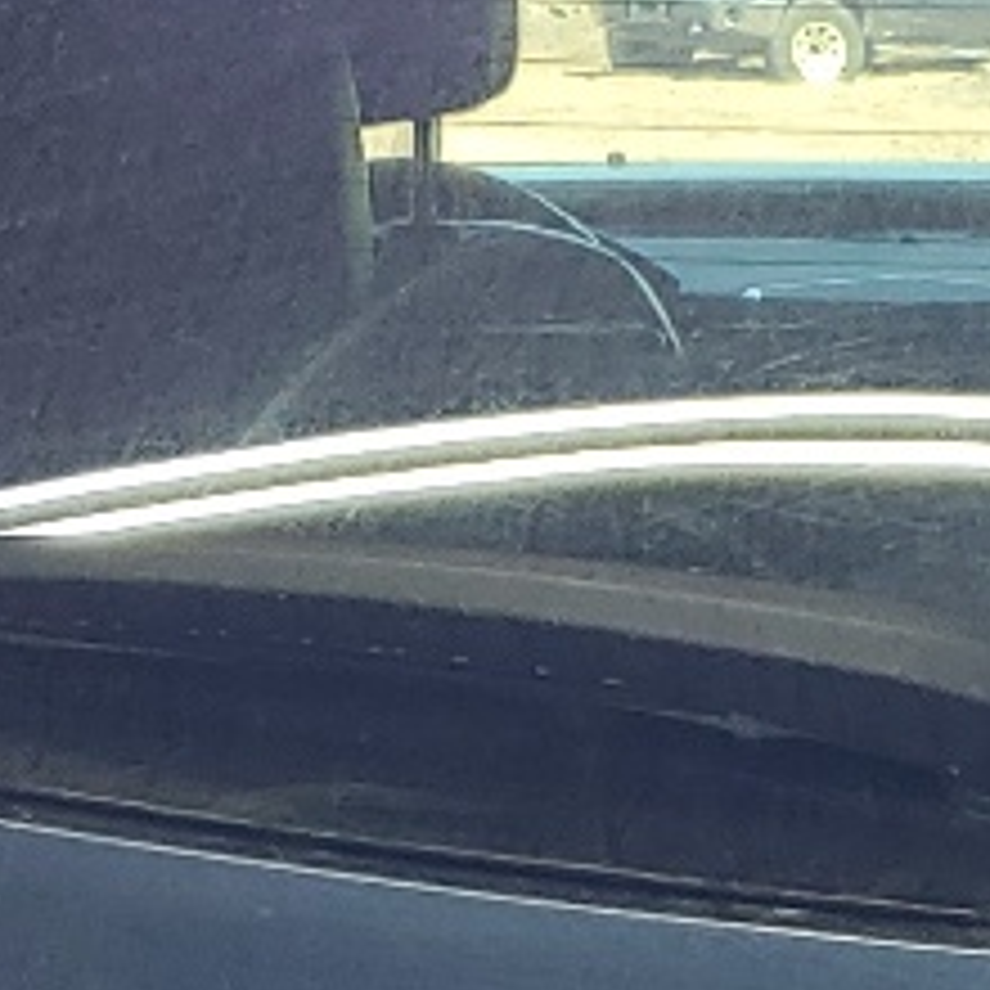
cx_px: 900
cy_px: 1503
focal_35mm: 167
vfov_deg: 10.1
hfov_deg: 10.4
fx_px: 5404
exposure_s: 1/60.2
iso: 52
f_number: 1.5
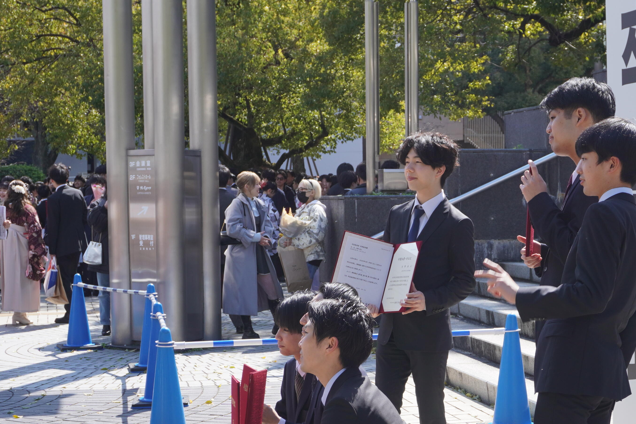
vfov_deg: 17.0
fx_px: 1414
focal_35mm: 80
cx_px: 457
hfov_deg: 25.1
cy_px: 304
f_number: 8
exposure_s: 1/160
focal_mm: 34
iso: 125
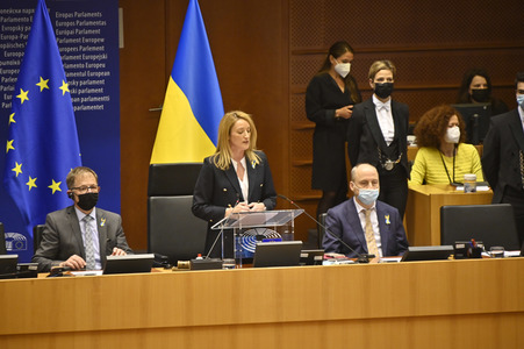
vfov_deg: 3.7
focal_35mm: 370
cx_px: 262
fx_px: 5381
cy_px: 174
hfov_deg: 5.6
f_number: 6.3
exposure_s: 1/200
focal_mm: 370
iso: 2500
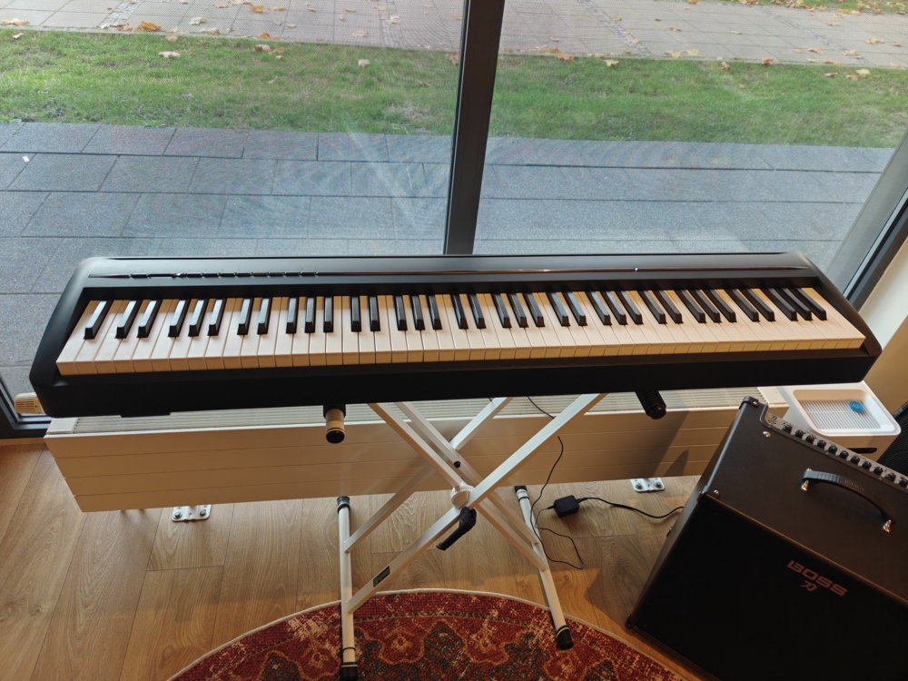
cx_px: 454
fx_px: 603
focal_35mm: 23
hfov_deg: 73.9
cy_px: 340
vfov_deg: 58.9
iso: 800
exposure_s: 1/100
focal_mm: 6.06
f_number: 1.6
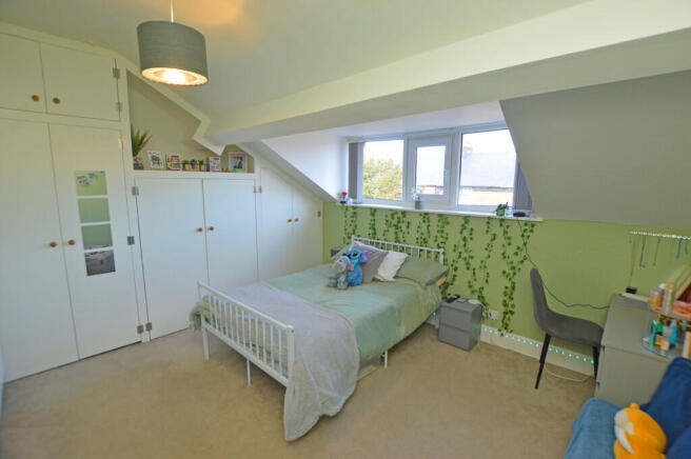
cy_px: 230
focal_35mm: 15
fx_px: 288
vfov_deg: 77.2
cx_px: 346
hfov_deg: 100.4
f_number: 4.5
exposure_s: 1/80
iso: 400
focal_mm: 10
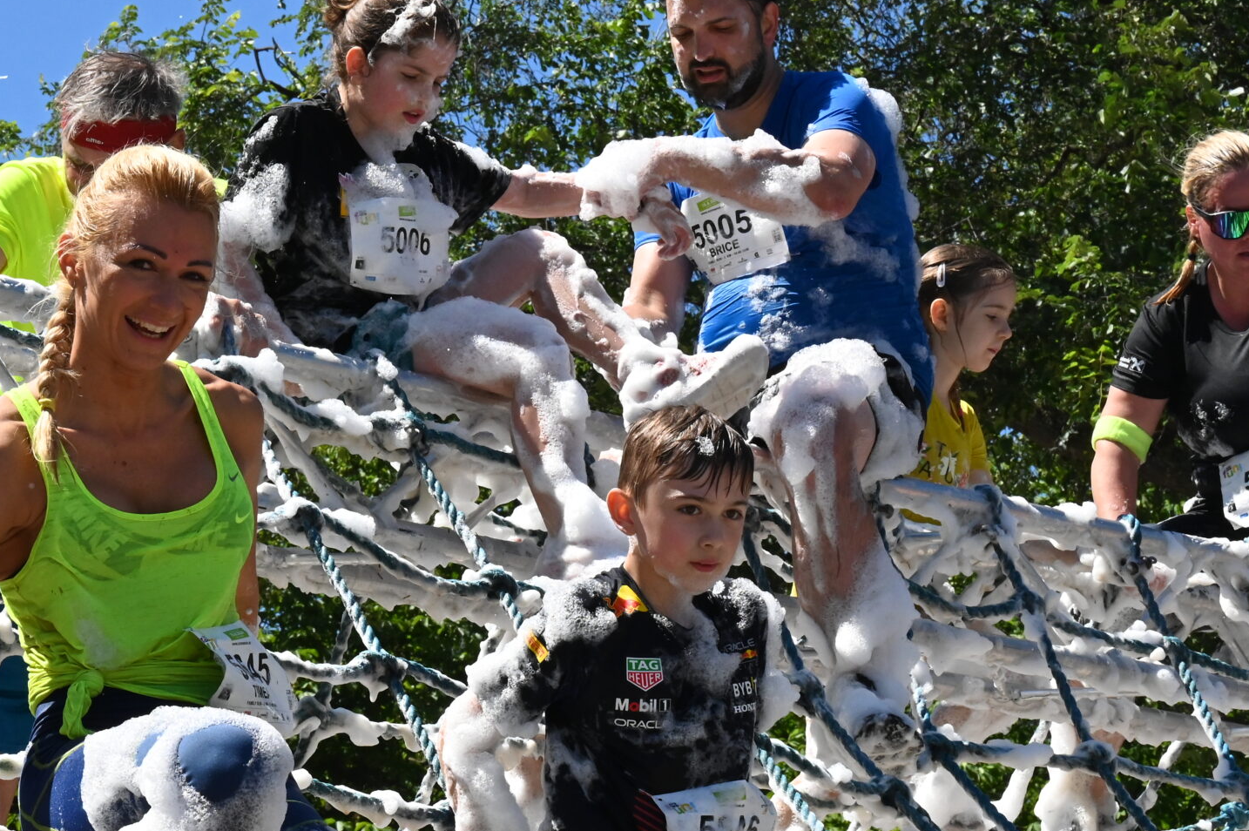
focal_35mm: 125
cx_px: 286
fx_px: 4334
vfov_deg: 10.9
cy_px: 554
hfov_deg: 16.3
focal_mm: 70
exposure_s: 1/1250
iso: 2500
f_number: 20
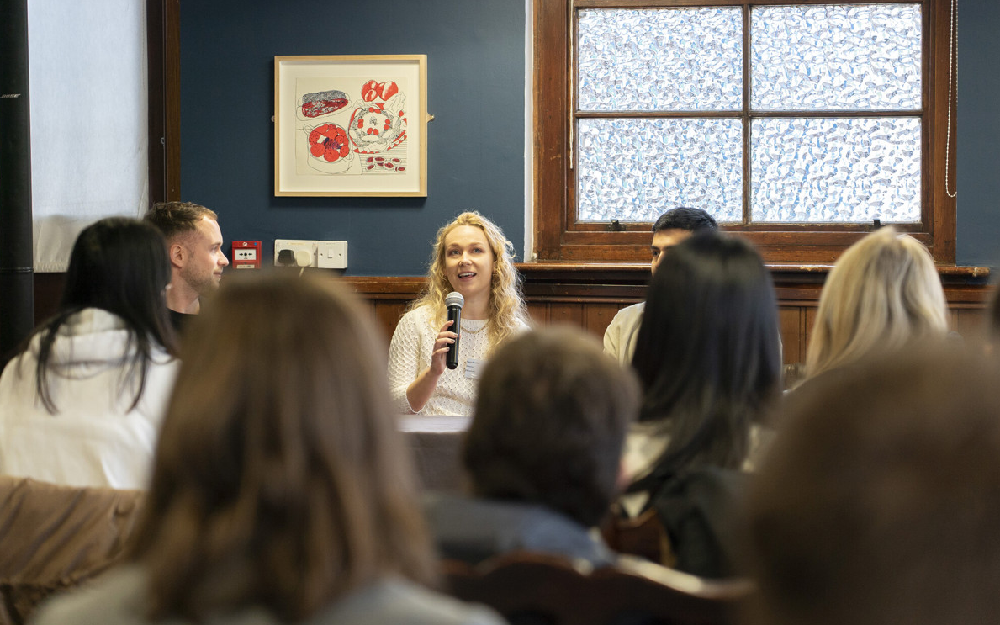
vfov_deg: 12.1
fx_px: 2943
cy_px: 320
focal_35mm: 108
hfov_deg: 19.3
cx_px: 500
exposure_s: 1/125
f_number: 4
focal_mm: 105
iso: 1250
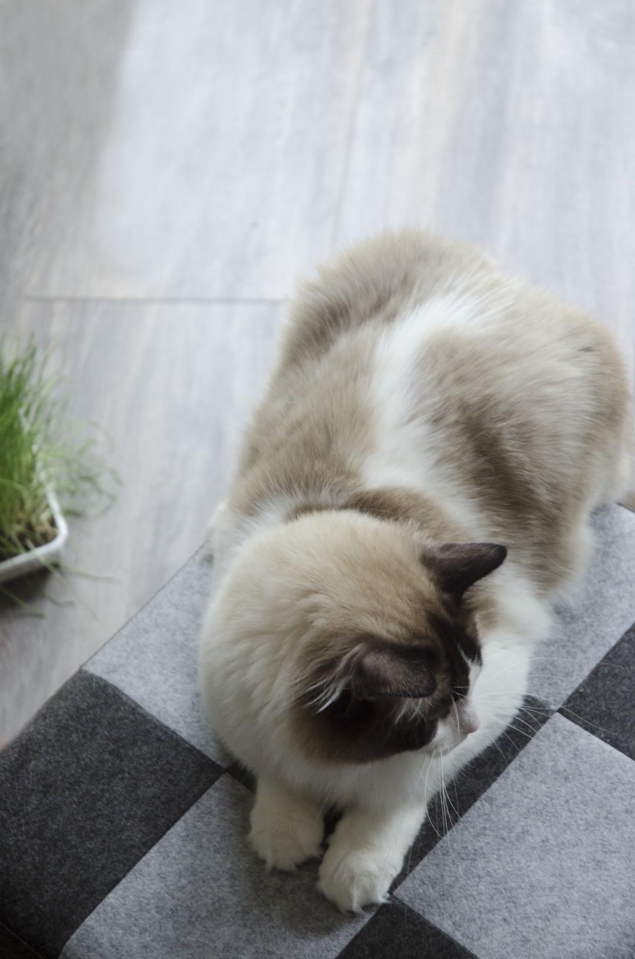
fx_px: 2472
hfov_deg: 14.6
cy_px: 480
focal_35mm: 93
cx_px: 318
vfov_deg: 22.0
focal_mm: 62
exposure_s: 1/200
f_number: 4.5
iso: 800
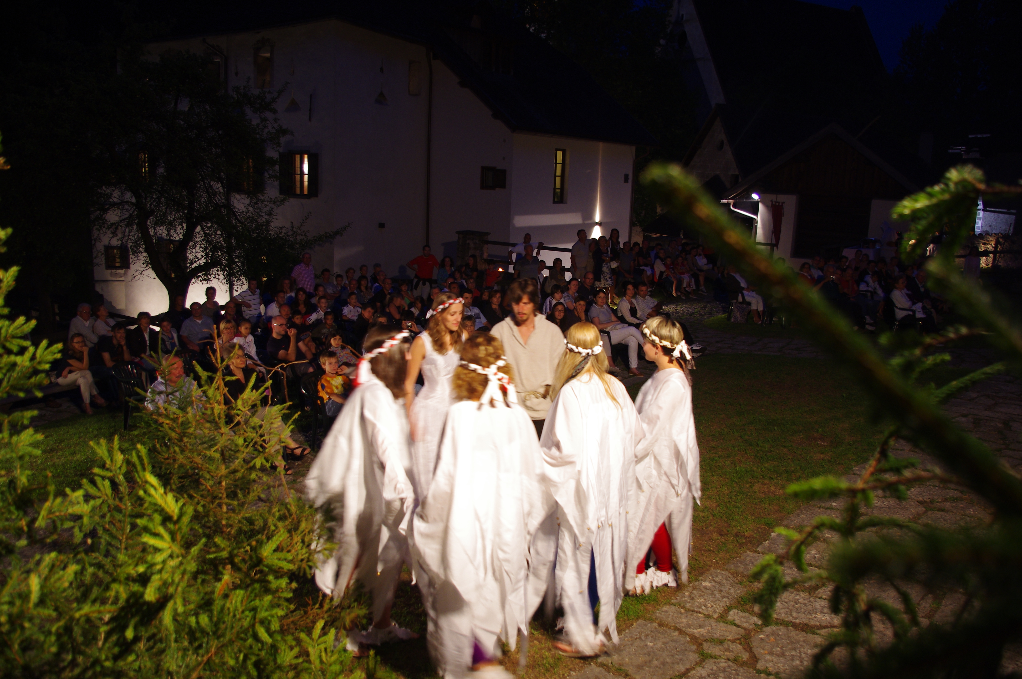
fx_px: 766
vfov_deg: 47.8
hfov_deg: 67.4
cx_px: 511
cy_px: 340
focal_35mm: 27
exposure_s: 1/8
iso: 400
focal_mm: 18
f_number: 3.5
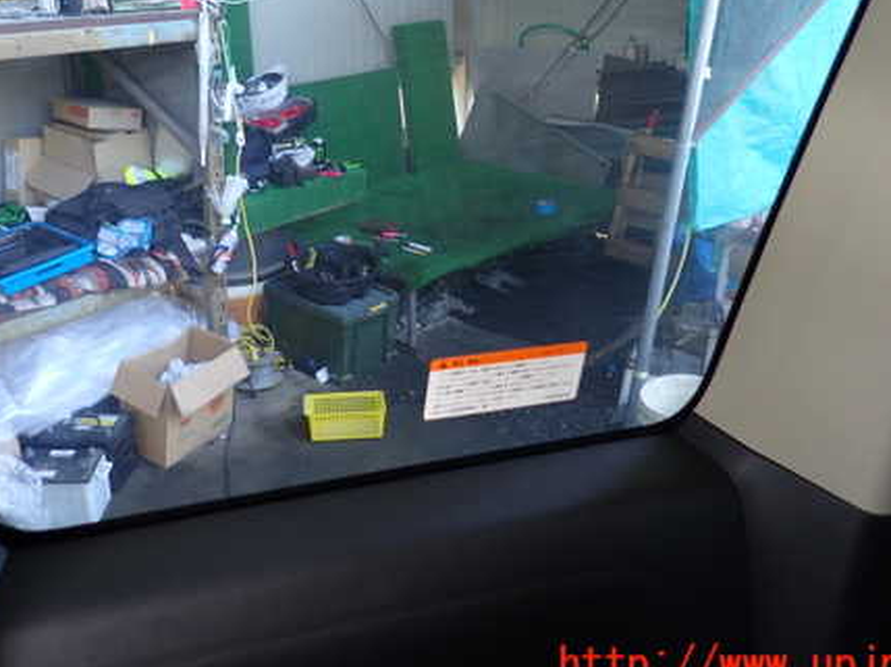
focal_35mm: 35
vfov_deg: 40.2
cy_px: 224
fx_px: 900
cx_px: 405
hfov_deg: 52.6
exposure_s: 1/50
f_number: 2
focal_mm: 4.5
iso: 200
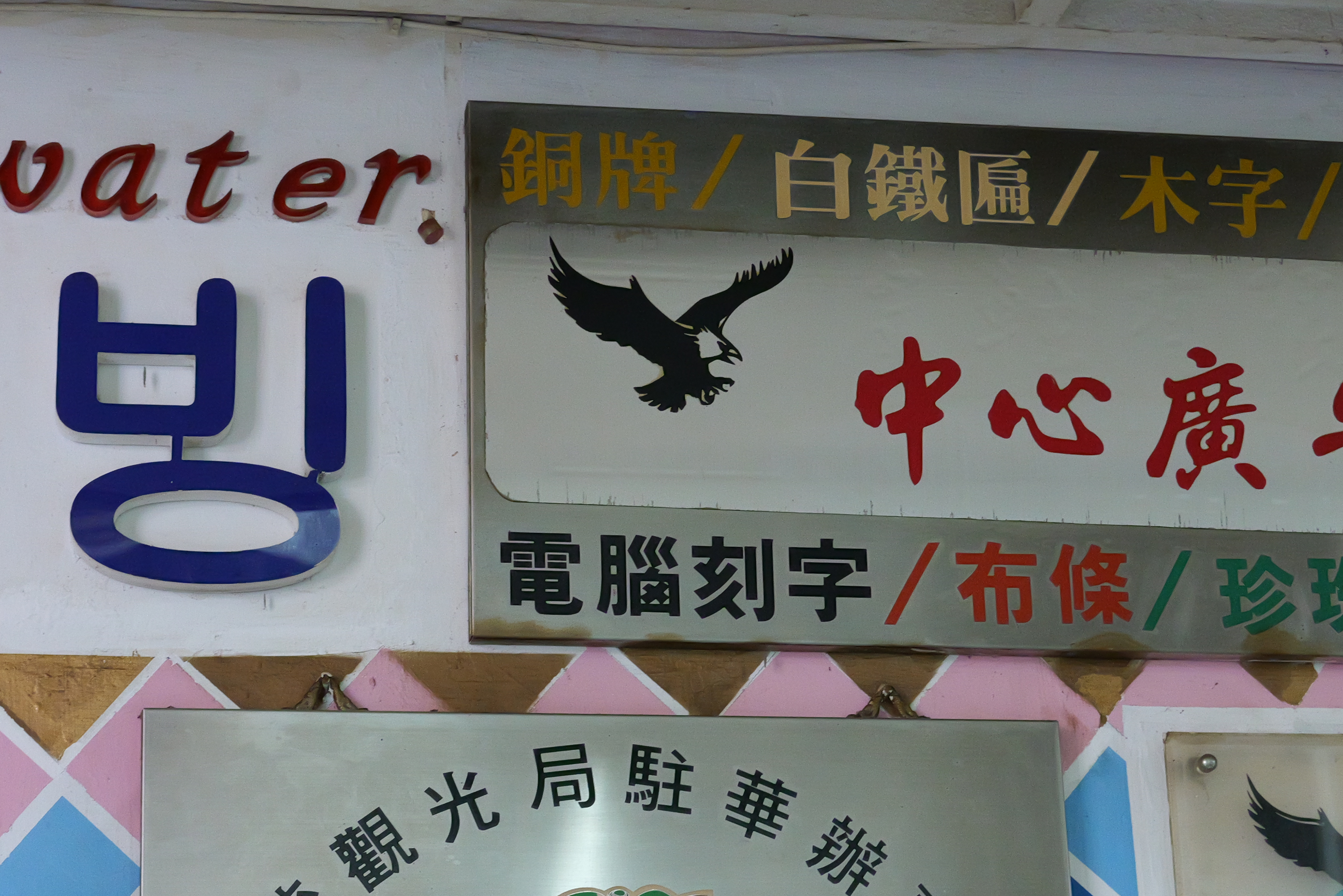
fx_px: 2984
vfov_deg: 17.0
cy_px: 611
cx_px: 562
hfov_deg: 25.3
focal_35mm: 80
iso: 6400
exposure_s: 1/13
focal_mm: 44
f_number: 8
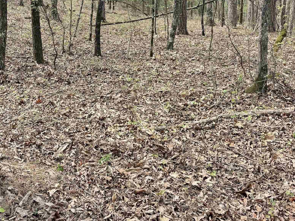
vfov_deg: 32.7
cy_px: 47
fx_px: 366
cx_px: 106
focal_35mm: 43
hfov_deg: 43.4
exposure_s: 1/553
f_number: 1.6
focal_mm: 4.2
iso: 32
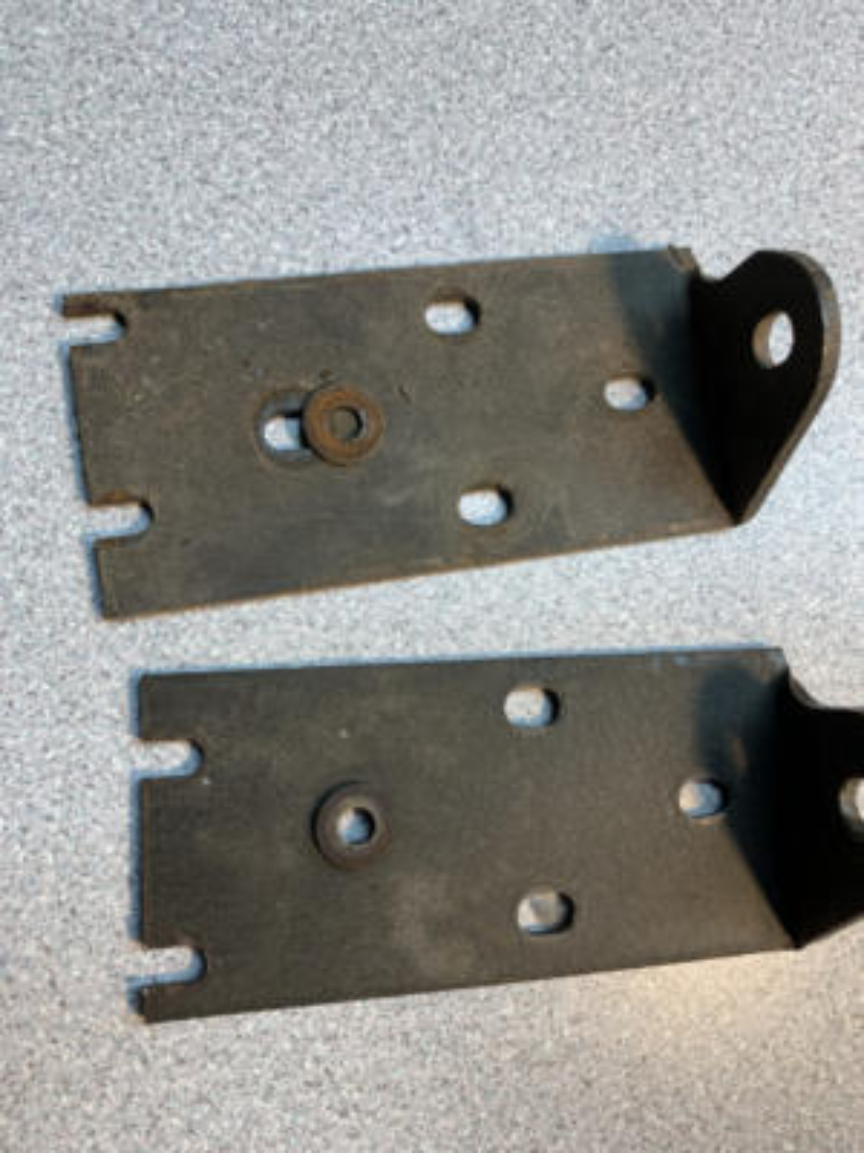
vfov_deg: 67.3
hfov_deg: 53.1
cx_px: 432
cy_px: 576
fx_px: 865
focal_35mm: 26
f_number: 1.8
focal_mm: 4.25
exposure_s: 1/120
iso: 50
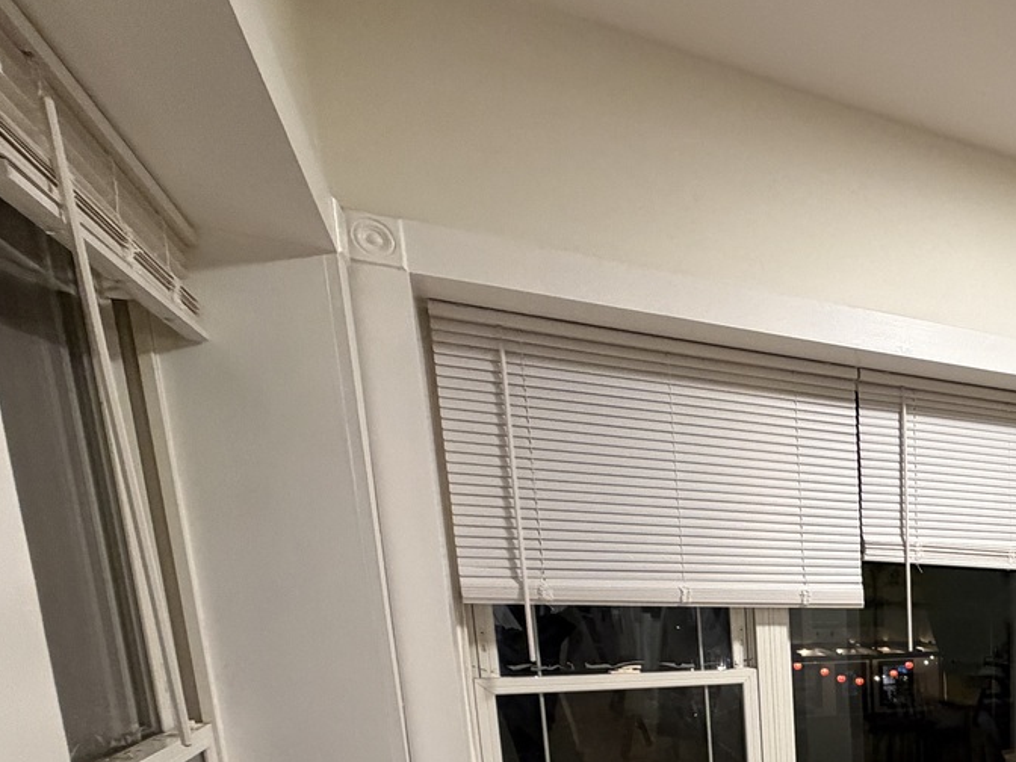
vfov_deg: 41.2
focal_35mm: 30
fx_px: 881
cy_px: 748
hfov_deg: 46.6
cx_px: 1083
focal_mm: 2.22
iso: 400
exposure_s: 1/60
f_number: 2.2
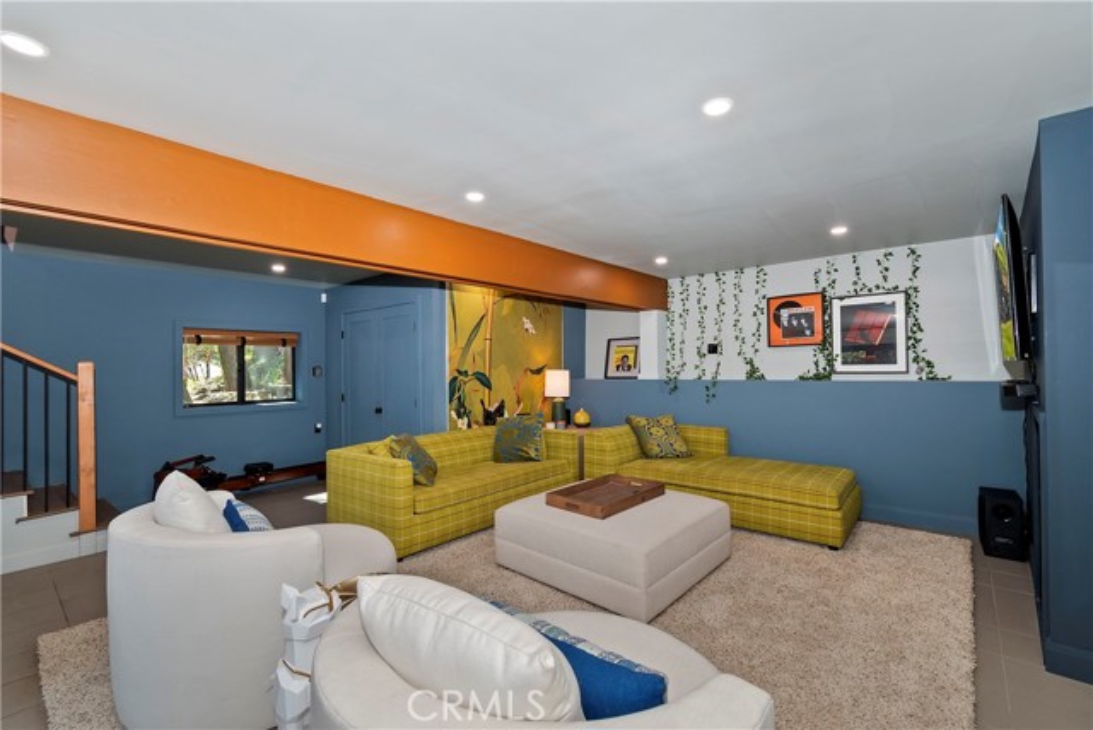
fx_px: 455
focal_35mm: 15
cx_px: 546
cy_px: 365
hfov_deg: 100.4
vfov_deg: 77.4
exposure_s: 1/30
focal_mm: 10
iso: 400
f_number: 8
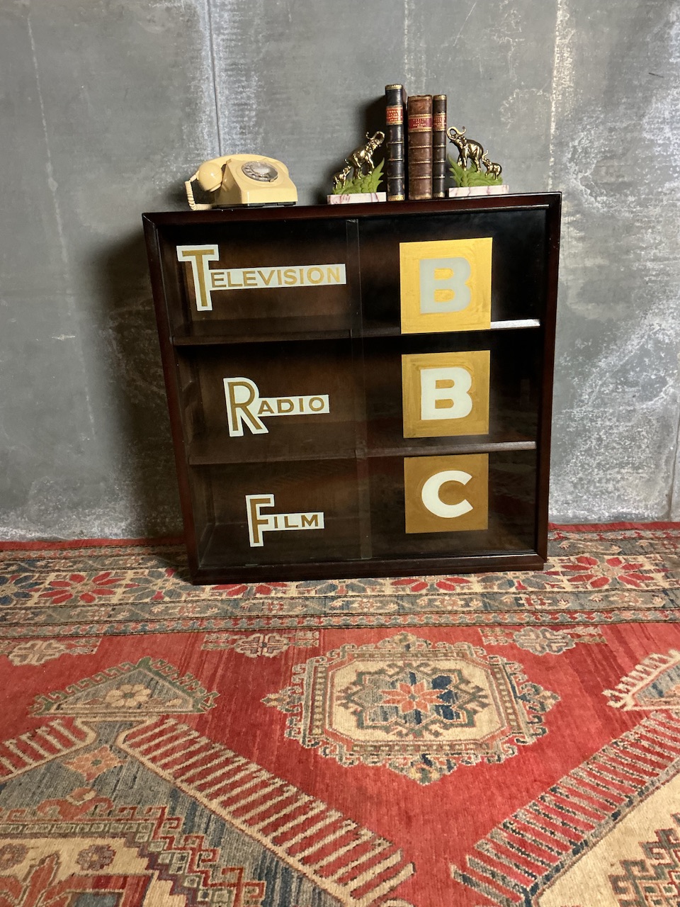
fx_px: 760
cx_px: 340
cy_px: 454
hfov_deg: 48.2
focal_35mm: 29
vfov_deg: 61.7
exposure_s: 1/33
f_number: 1.8
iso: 320
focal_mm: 3
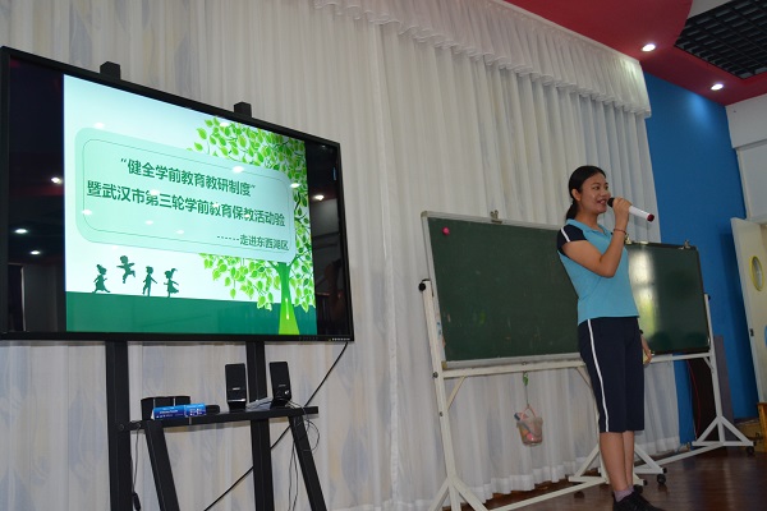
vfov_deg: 38.4
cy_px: 256
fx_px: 735
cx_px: 384
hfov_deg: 55.1
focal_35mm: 34
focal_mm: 23
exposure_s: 1/60
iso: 800
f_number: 3.8
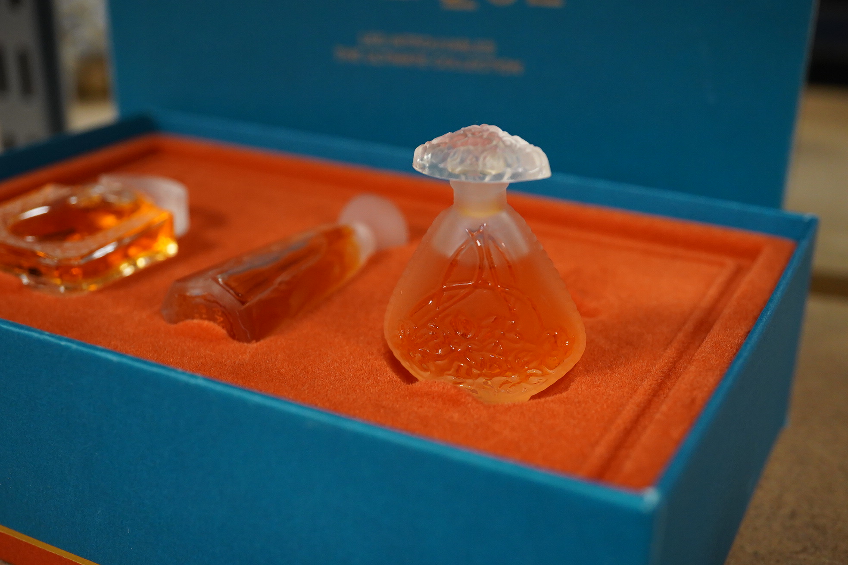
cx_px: 424
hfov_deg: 43.6
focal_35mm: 45
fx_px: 1060
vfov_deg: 29.9
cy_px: 282
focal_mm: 30
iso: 2500
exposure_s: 1/160
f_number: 8
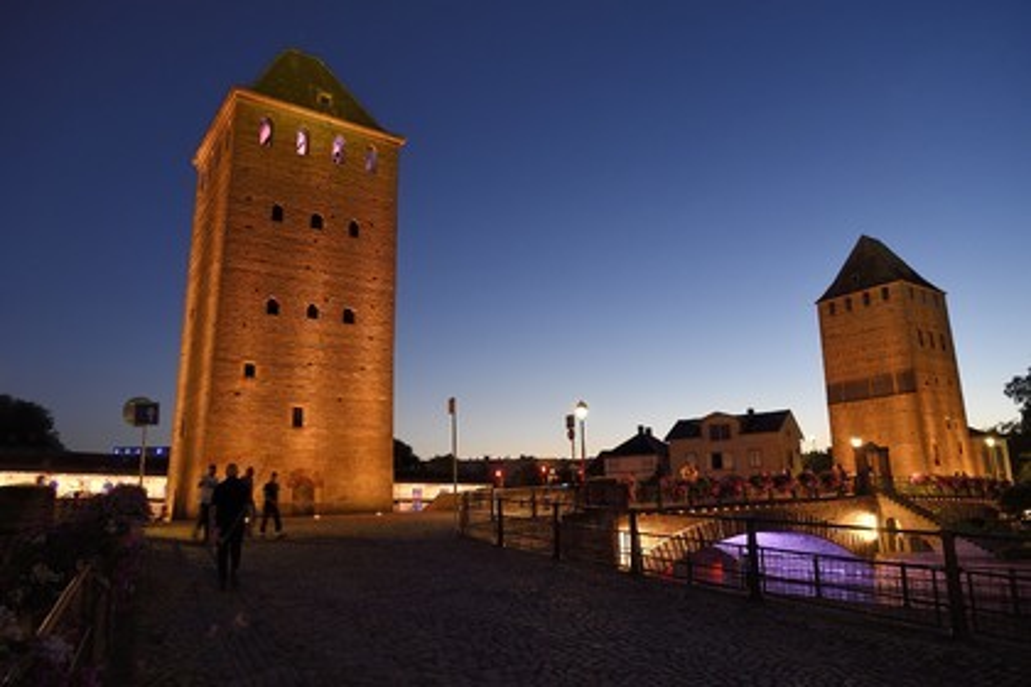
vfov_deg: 53.1
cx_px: 516
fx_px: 687
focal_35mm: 24
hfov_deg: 73.7
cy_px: 344
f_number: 5.6
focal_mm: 24
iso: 3200
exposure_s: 1/10
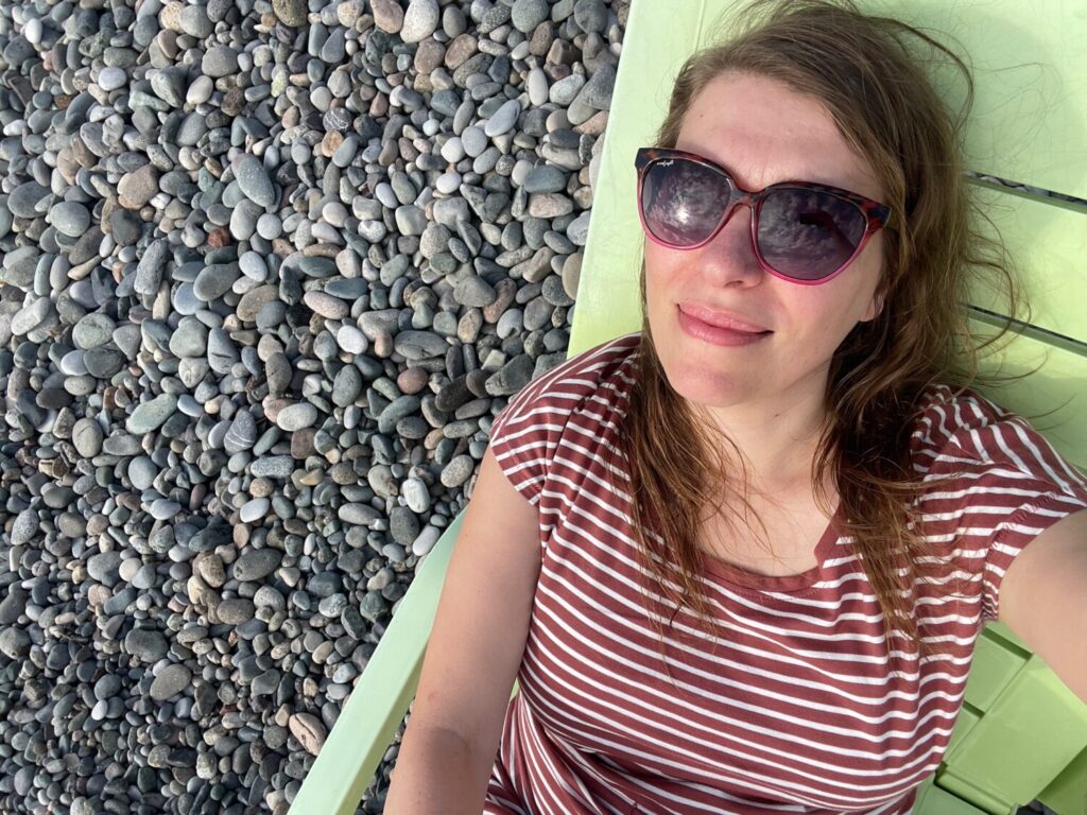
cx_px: 544
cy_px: 408
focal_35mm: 23
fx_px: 722
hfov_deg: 73.9
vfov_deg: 58.9
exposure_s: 1/782
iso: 25
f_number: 2.2
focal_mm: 2.71
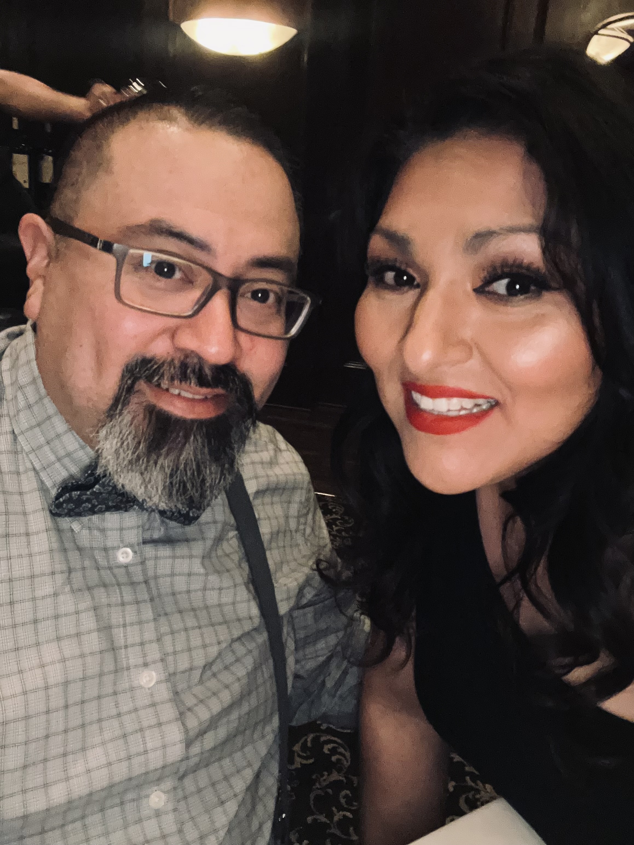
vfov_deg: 60.0
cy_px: 422
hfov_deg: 46.8
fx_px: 733
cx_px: 317
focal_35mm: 30
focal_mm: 2.69
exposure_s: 1/16
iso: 400
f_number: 1.9
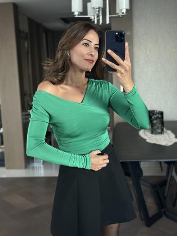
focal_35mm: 49
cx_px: 88
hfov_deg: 29.7
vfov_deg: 38.9
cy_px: 118
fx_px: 334
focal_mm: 6.86
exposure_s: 1/40
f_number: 1.78
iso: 640
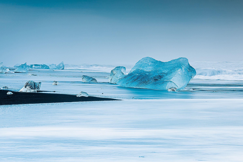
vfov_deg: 20.6
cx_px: 122
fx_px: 446
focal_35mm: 66
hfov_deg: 30.5
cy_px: 81
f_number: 22
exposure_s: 1/3
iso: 31
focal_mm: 66
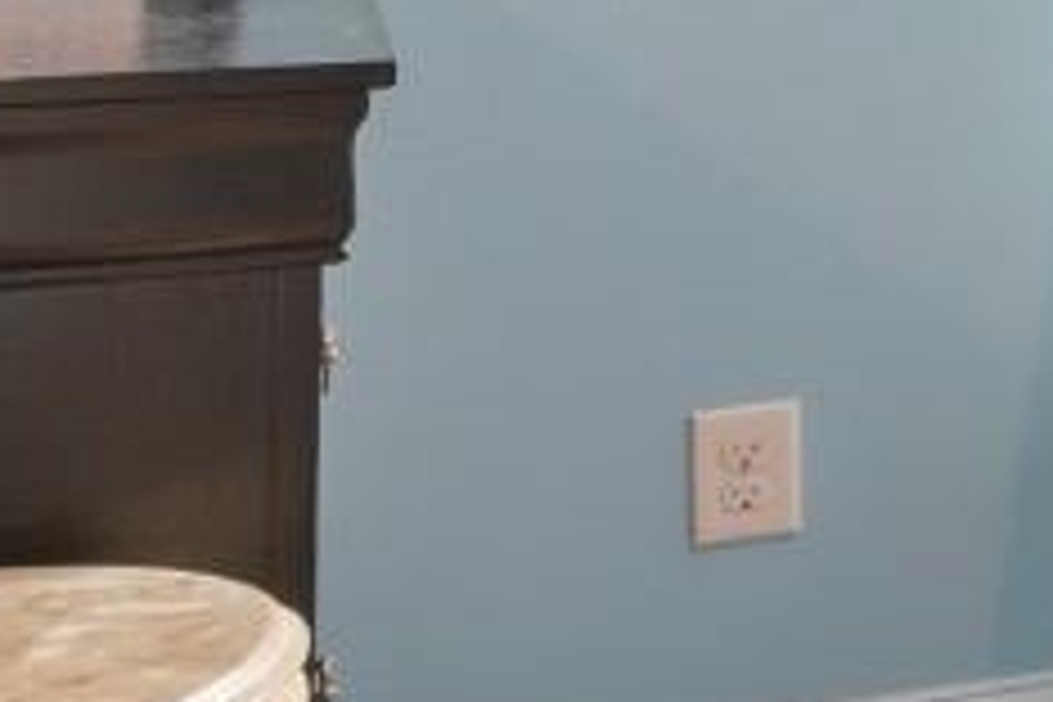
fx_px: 3246
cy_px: -400
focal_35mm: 111
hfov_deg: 10.5
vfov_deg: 11.7
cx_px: 3388
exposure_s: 1/1.25
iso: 100
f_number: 4.8
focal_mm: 11
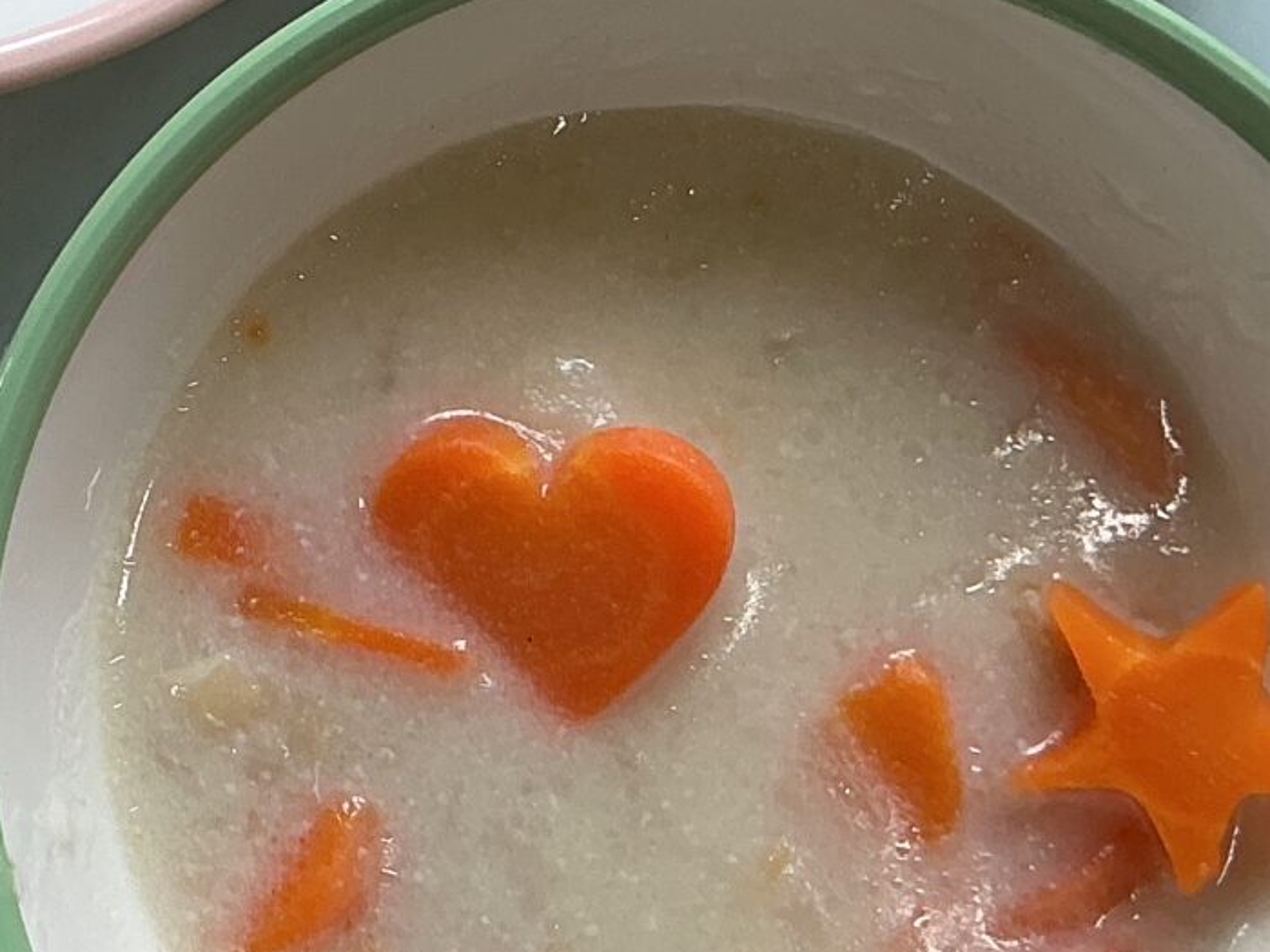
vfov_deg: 13.8
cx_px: -323
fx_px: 3889
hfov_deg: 17.5
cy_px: 80
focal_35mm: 106
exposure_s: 1/120
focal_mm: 3
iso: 32
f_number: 1.8
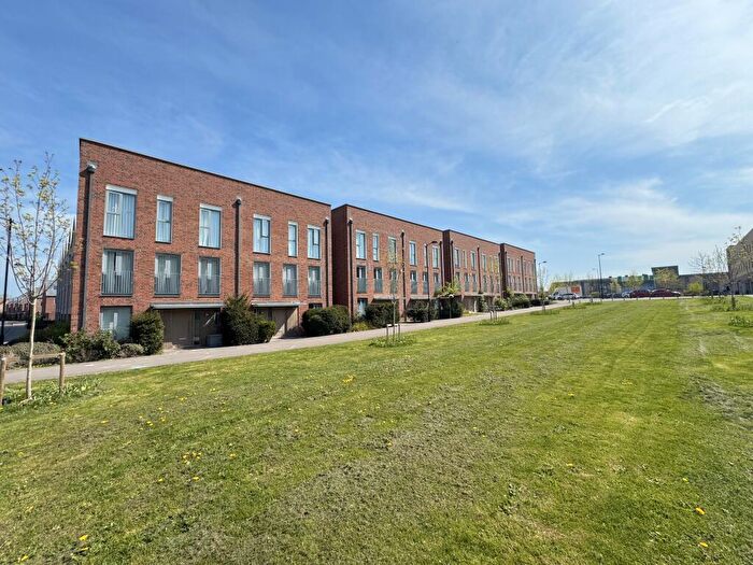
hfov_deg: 102.1
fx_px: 305
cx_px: 376
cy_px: 282
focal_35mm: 14
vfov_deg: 85.7
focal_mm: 2.22
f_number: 2.2
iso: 50
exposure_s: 1/2146
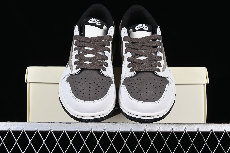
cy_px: 76
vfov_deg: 18.2
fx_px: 479
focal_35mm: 75
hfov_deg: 27.0
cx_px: 115
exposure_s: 1/80
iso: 160
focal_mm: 50
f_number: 7.1
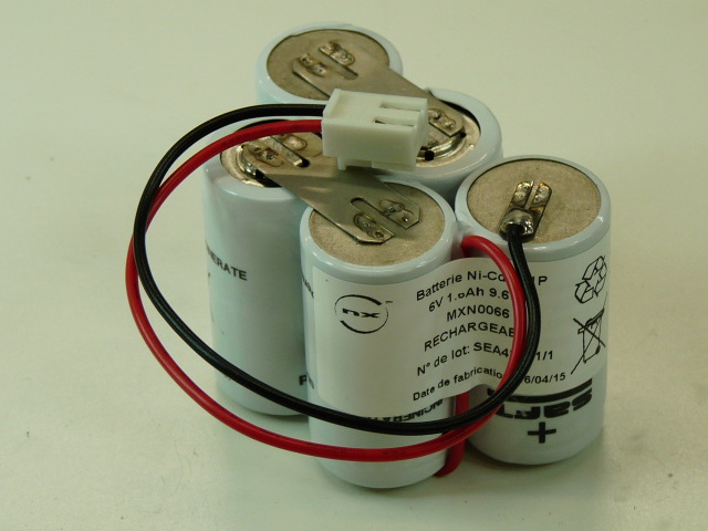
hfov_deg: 10.6
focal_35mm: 186
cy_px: 266
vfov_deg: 8.0
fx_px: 3804
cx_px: 354
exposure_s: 1/50
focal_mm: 18.7
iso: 100
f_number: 3.6
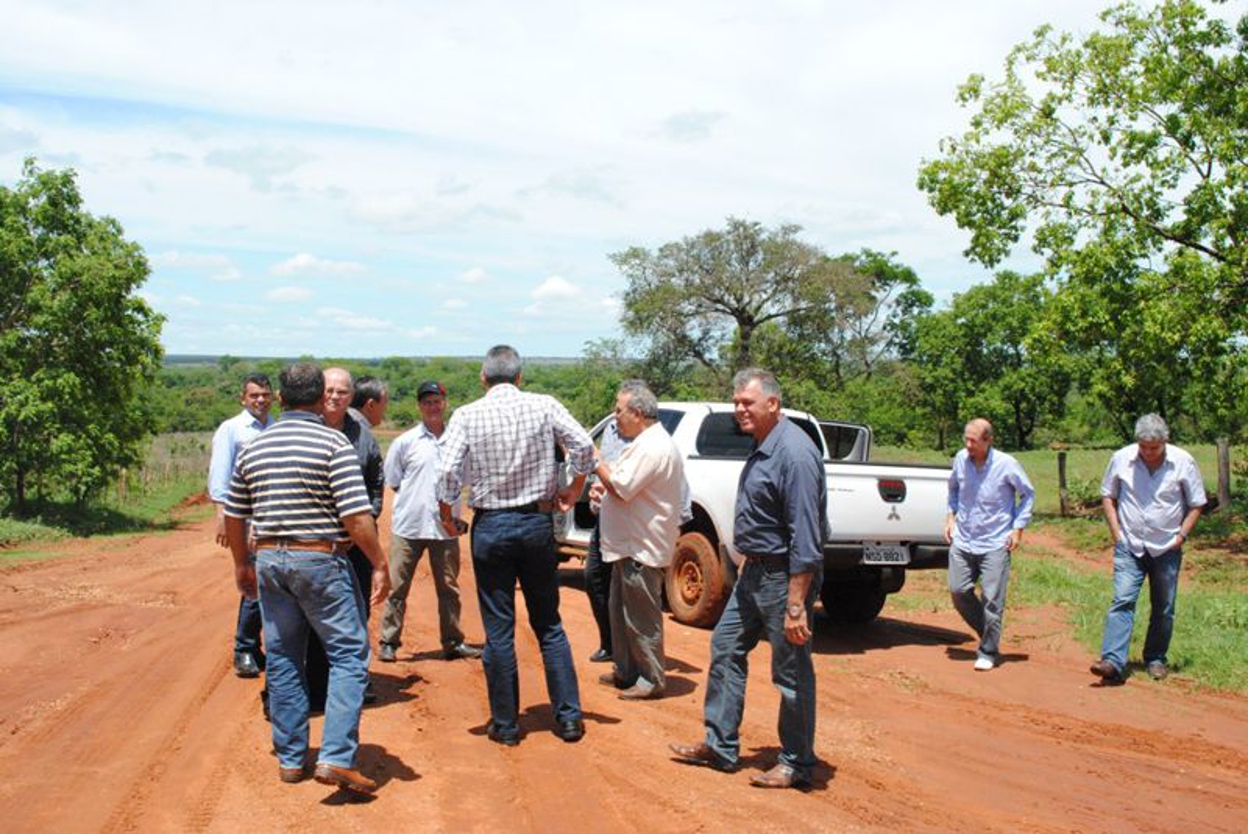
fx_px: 1249
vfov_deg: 36.9
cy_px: 417
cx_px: 624
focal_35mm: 36
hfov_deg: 53.1
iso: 800
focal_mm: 24
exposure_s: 1/500
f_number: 11
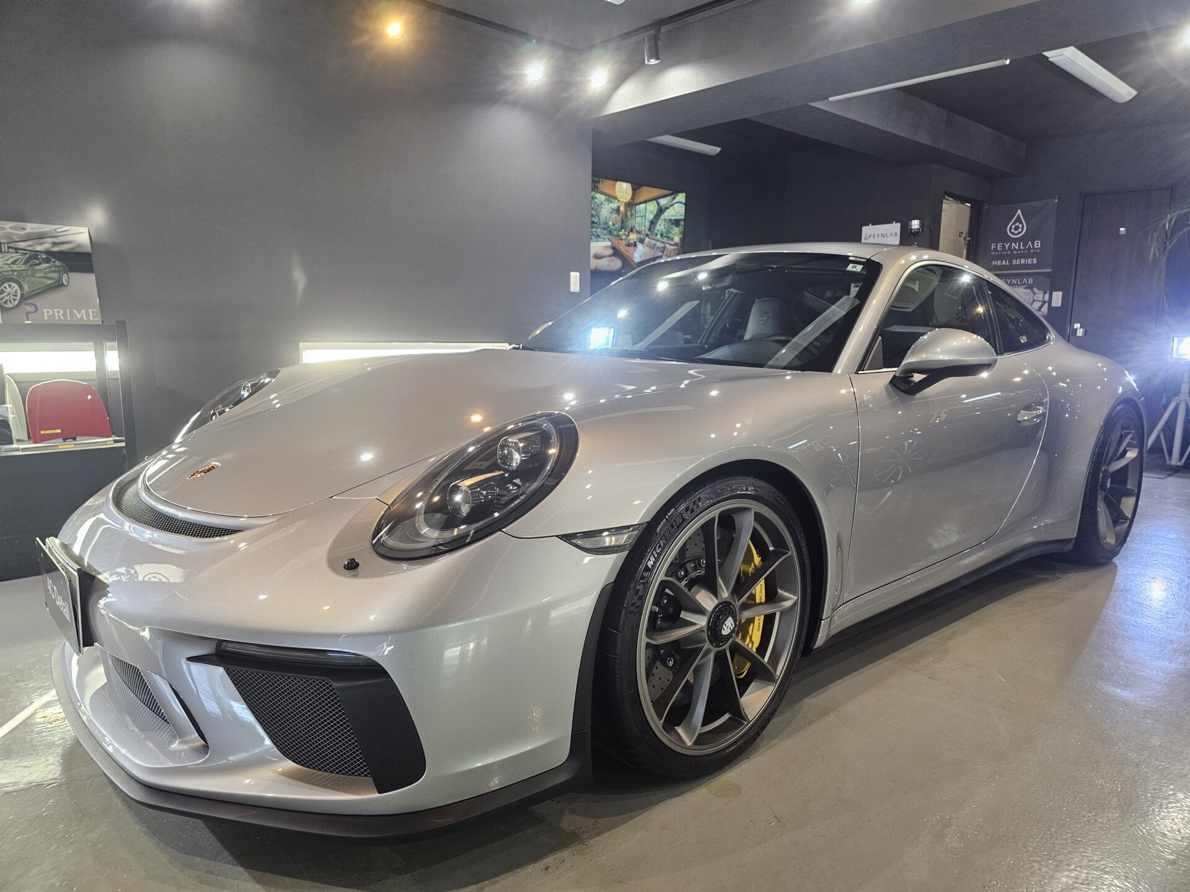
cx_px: 595
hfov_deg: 73.9
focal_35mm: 23
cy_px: 446
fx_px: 791
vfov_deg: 58.9
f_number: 1.7
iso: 250
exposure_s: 1/100
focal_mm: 6.3
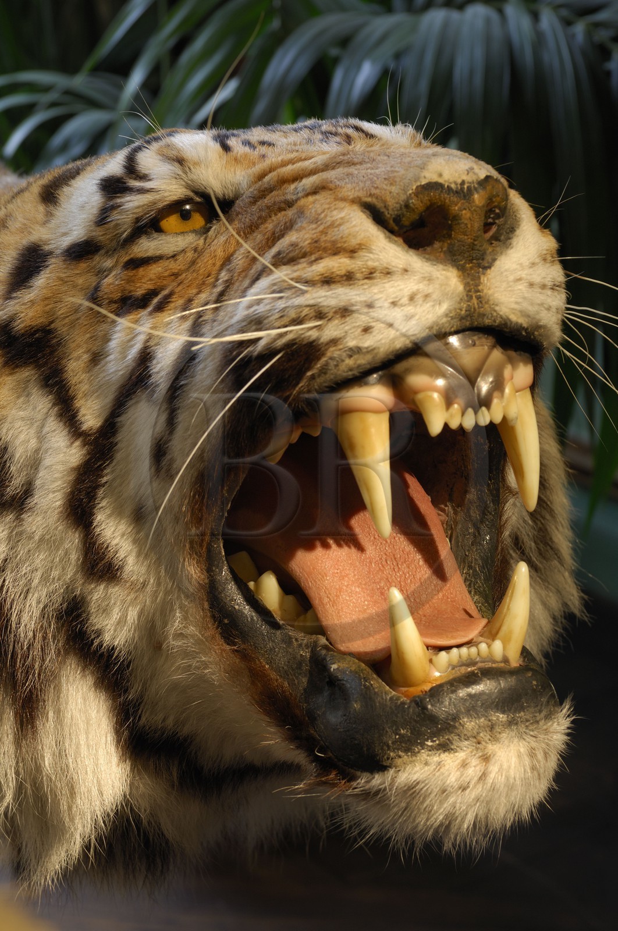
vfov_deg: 19.5
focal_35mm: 105
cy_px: 466
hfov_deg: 13.0
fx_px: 2712
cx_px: 309
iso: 100
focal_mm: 70
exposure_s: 1/1.67
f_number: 8
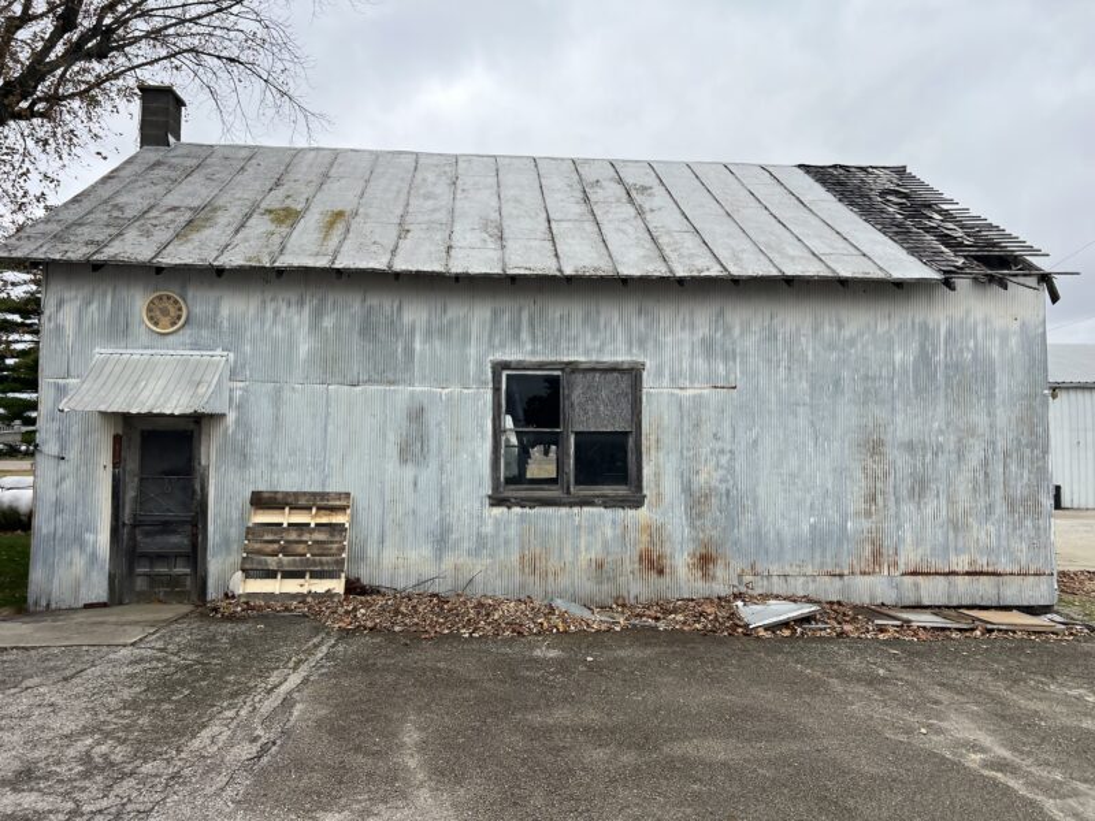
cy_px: 410
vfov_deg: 53.1
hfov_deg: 67.3
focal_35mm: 26
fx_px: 822
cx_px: 548
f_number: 1.5
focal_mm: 5.7
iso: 50
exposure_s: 1/2252
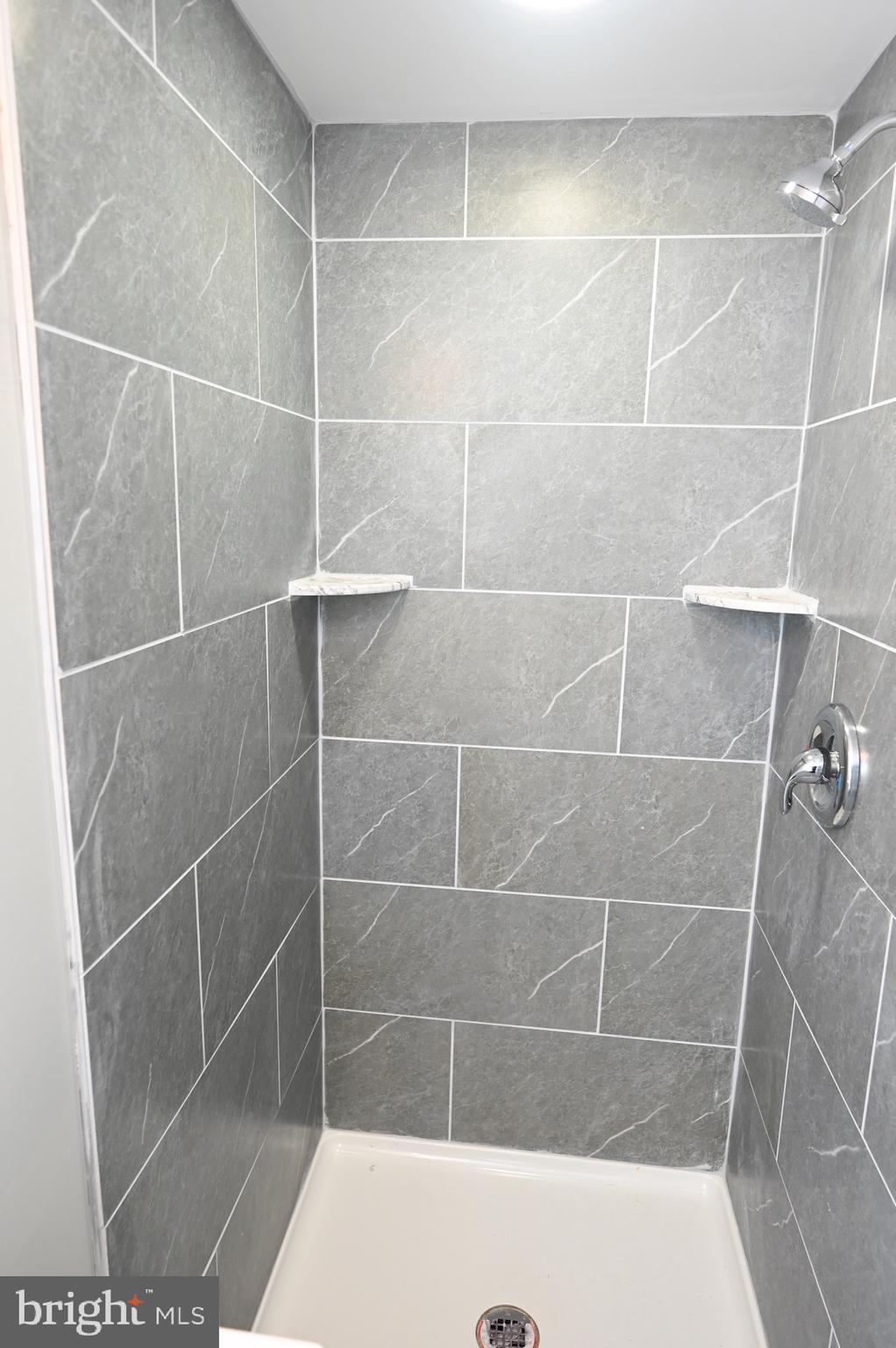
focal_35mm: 22
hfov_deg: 58.3
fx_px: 804
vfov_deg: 79.9
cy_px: 674
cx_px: 448
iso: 800
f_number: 4.5
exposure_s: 1/80
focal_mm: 21.5
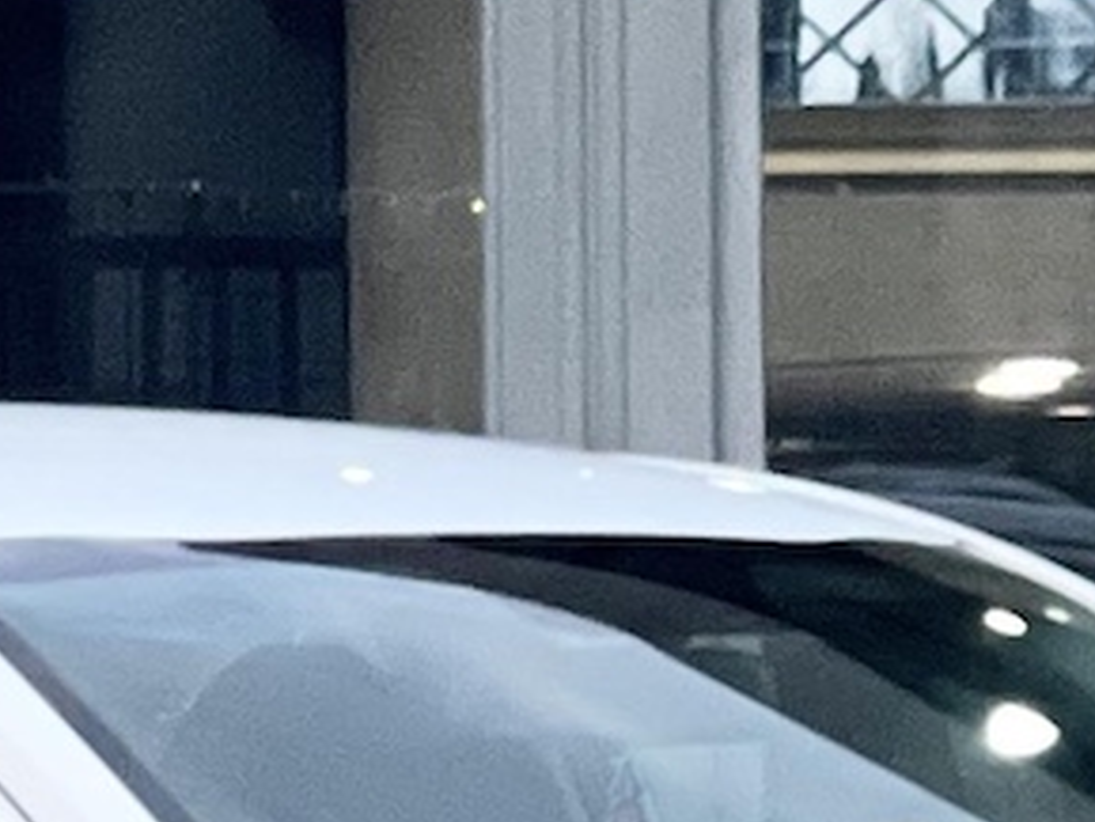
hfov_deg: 5.7
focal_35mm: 345
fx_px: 10918
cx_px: 350
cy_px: 1491
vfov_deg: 4.3
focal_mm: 7.5
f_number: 2.2
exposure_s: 1/113
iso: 250
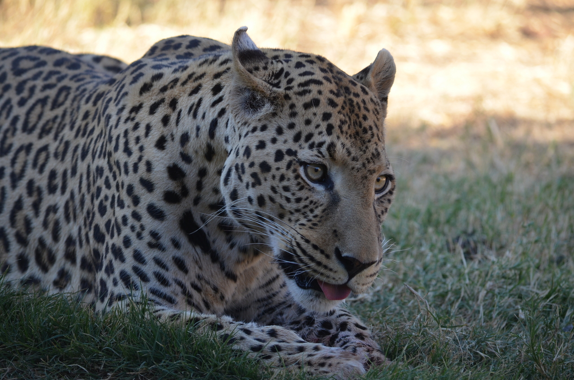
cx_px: 287
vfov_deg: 4.7
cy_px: 190
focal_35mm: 292
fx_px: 4654
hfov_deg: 7.1
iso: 400
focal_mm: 195
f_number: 5
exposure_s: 1/320
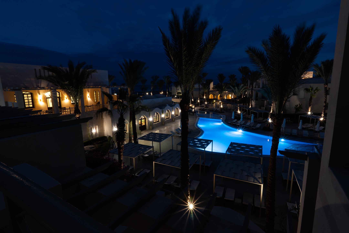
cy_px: 116
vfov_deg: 72.1
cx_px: 174
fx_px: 160
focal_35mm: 16
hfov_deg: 95.0
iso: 100
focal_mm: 11
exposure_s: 30
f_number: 16
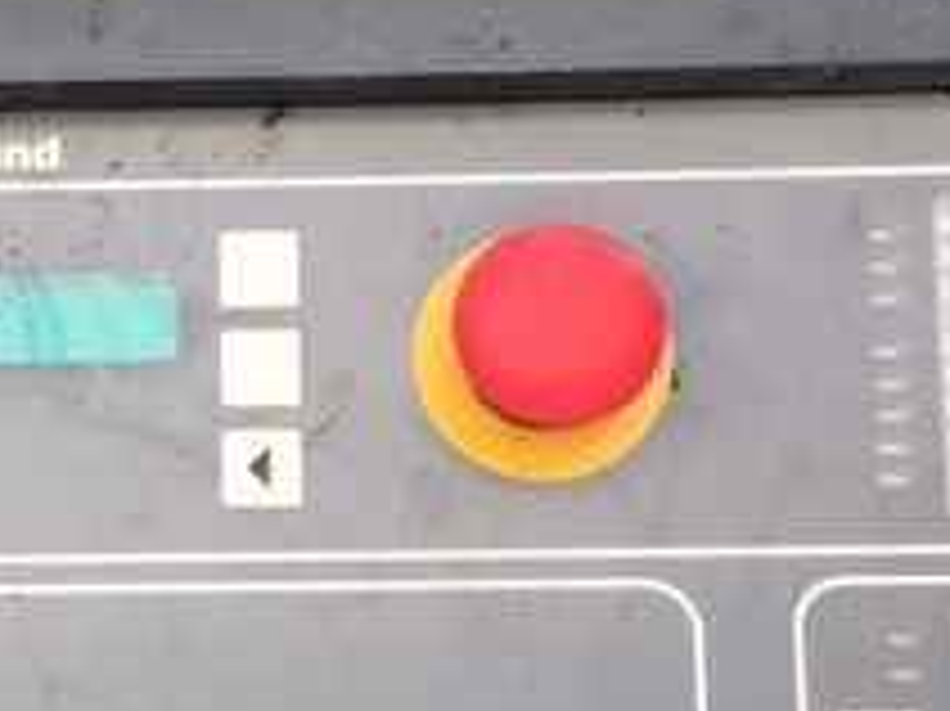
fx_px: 2414
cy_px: 657
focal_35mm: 88
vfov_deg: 16.5
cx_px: 68
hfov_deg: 21.7
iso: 25
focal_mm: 4.15
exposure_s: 1/336
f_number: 2.2
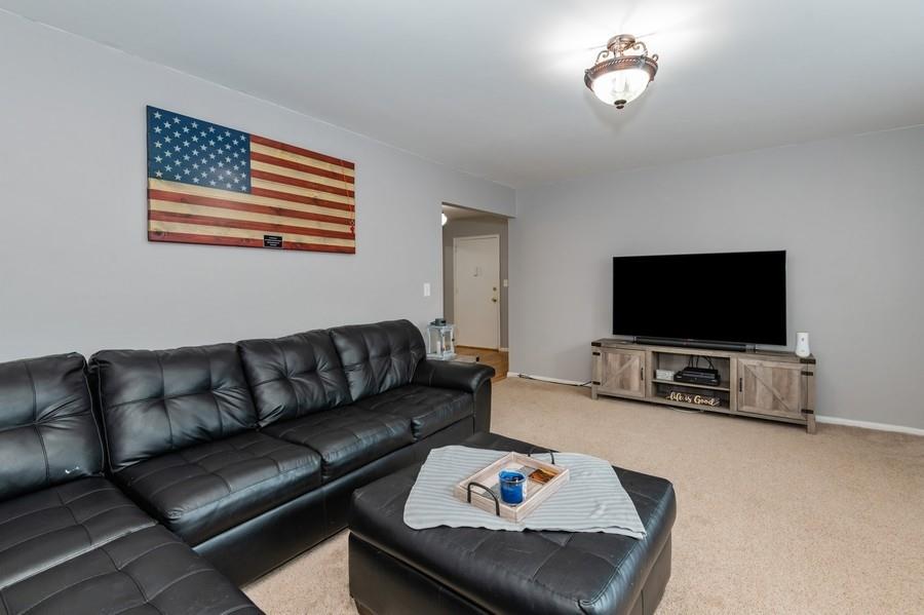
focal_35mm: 16
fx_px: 410
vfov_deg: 73.7
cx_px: 462
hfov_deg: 96.8
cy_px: 308
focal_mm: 16
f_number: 7.1
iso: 400
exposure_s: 1/40
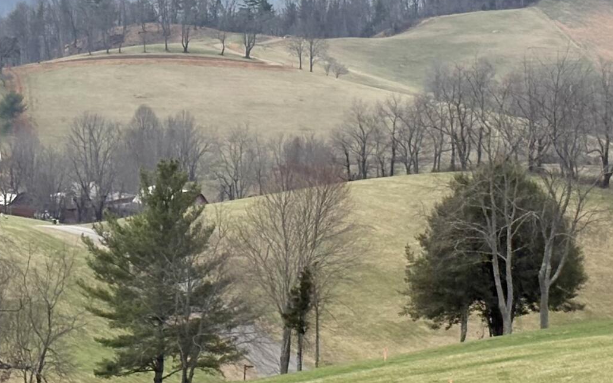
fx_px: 2673
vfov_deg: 8.2
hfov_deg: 13.1
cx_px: 255
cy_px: 184
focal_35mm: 160
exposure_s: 1/4329
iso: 40
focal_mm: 5.96
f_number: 1.6
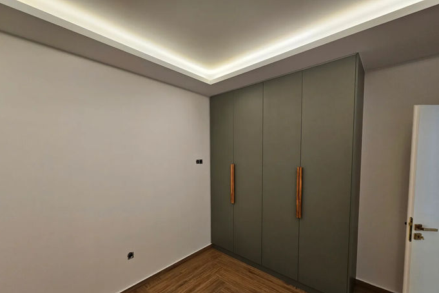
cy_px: 165
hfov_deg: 104.2
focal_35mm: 14
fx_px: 171
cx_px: 213
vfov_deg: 80.8
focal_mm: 2.2
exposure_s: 1/100
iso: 160
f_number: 2.2
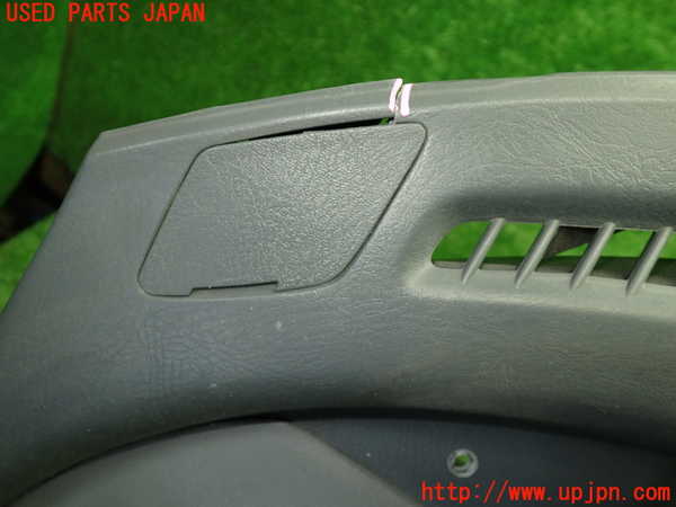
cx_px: 338
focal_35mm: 30
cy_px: 254
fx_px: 586
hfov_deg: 60.0
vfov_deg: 46.8
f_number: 2.3
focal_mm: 5.4
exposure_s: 1/30
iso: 200
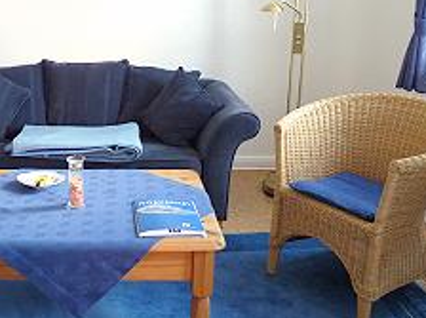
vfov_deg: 34.1
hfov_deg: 43.7
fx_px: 516
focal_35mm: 42
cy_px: 120
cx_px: 115
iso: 250
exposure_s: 1/30
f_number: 2.8
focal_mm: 4.8
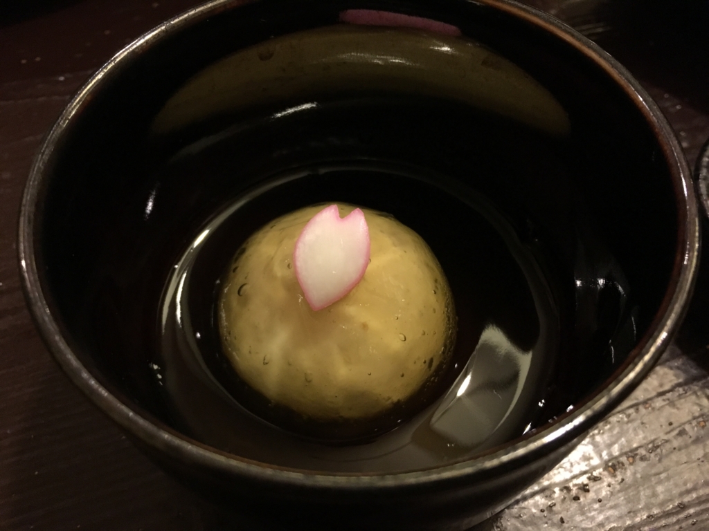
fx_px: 594
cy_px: 266
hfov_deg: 61.7
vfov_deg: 48.2
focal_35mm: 29
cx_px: 354
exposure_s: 1/17
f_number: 2.2
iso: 200
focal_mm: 4.15
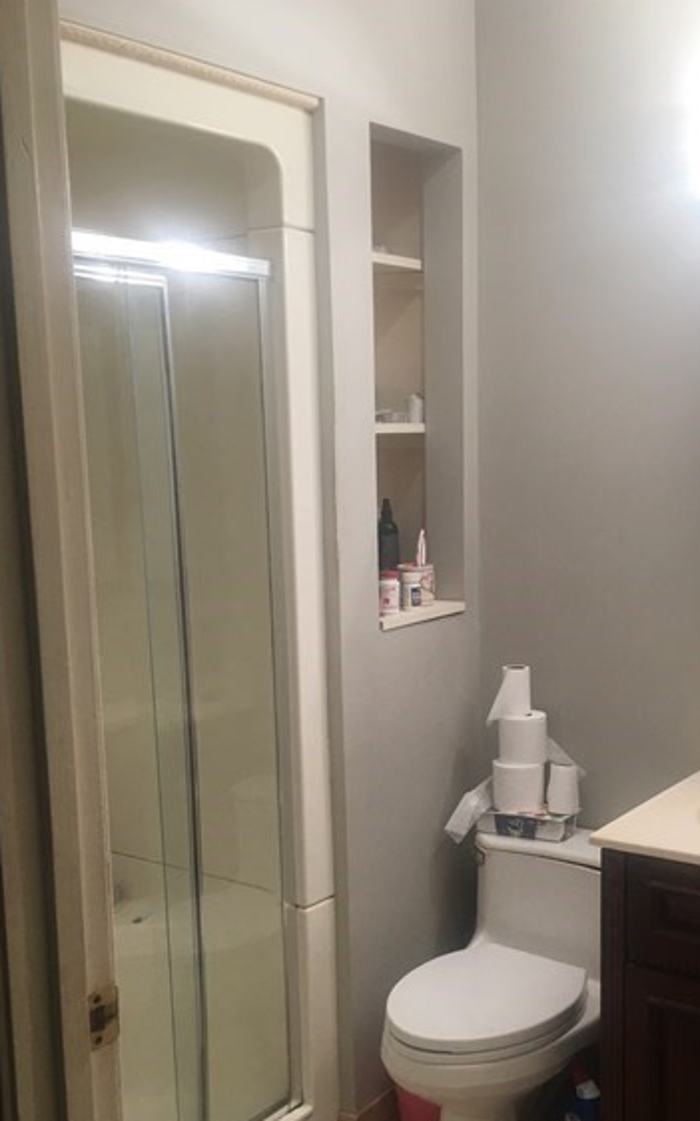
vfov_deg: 46.9
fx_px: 1283
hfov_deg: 30.2
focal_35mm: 42
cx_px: 491
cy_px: 672
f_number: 2.2
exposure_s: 1/30
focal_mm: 4.15
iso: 25
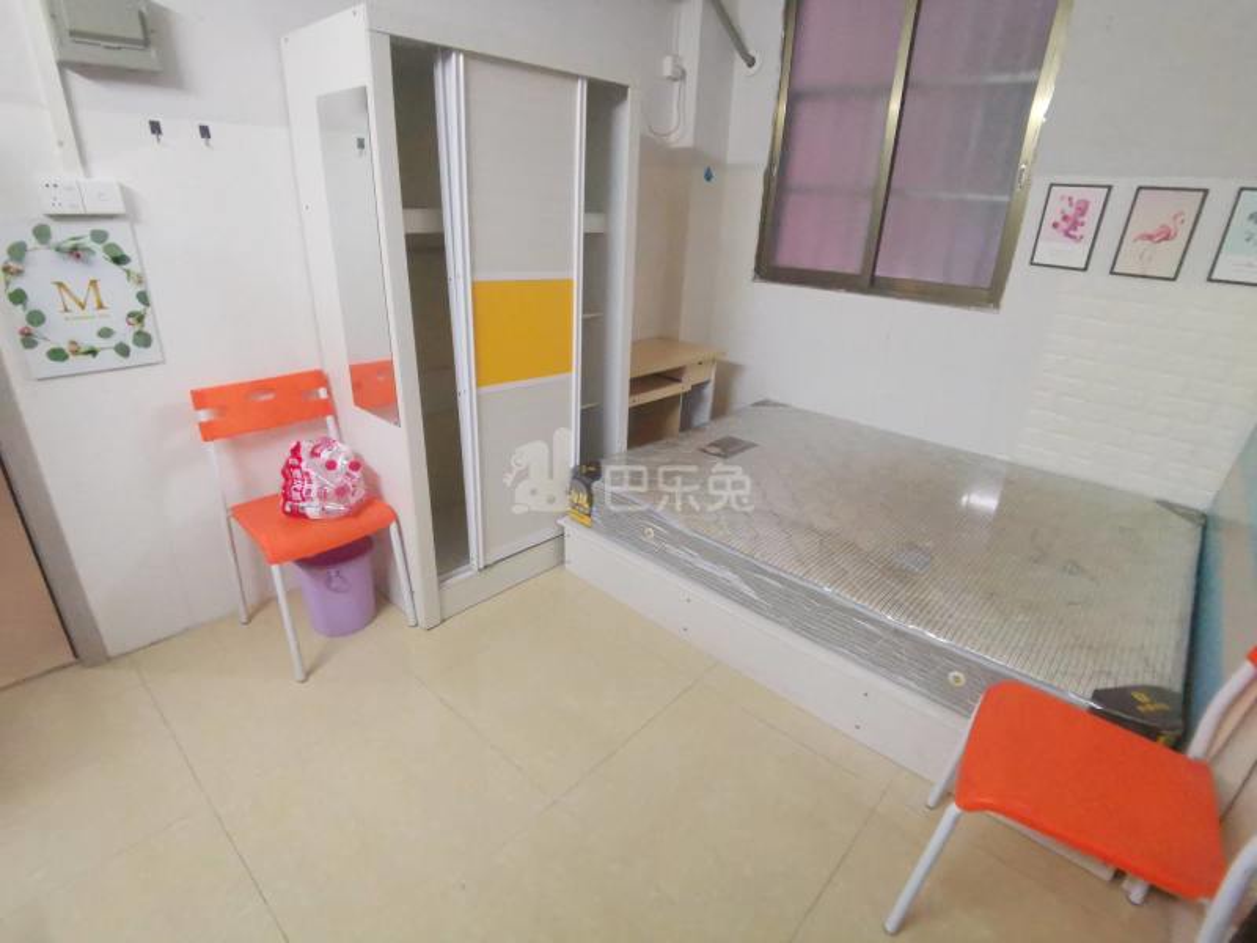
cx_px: 628
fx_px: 617
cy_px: 472
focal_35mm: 17
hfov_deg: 91.0
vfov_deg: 74.7
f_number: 2.2
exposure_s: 1/25
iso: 800
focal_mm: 2.26
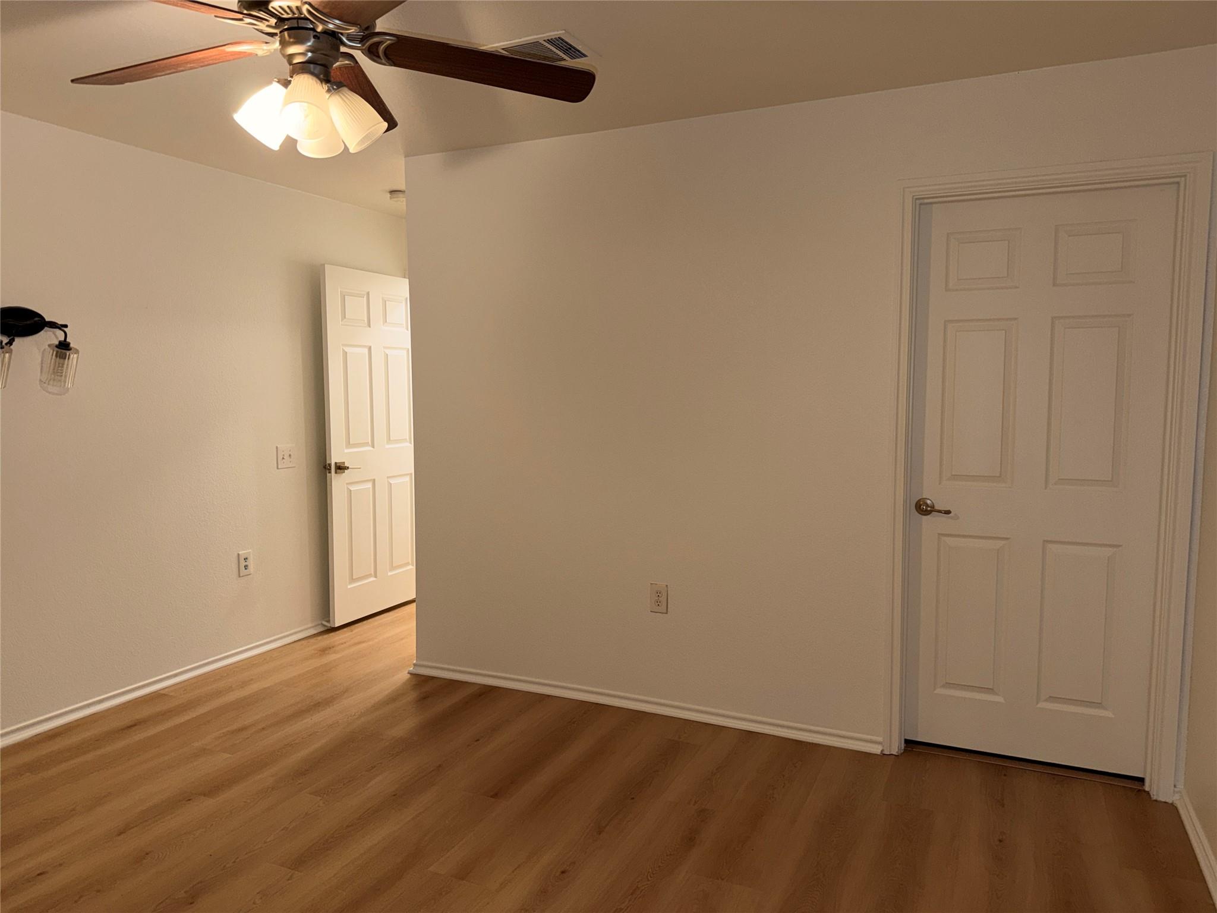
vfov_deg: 56.8
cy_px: 456
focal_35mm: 24
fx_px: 844
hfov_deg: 71.6
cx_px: 608
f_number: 1.78
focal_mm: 6.76
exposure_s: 1/24
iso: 80
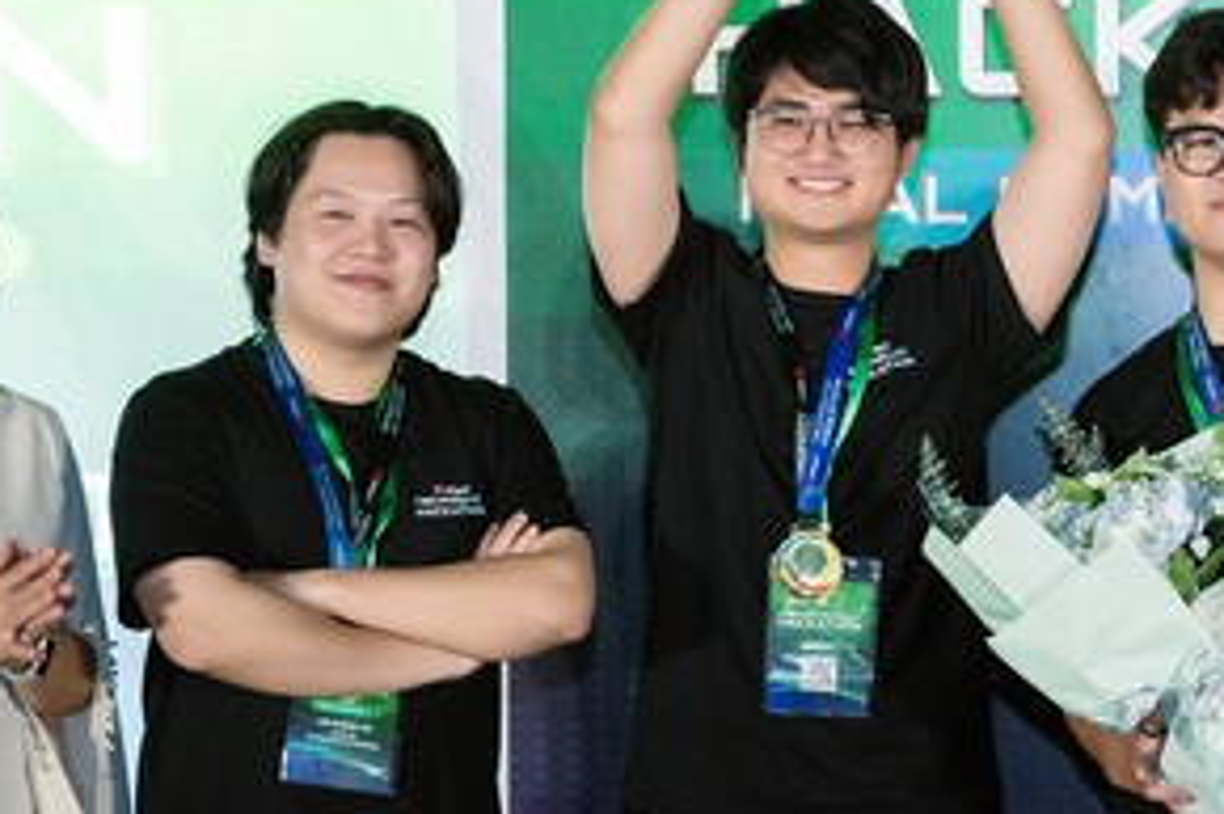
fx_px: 4927
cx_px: 1258
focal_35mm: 145
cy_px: 462
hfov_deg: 13.9
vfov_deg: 9.5
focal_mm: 54
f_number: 4
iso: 2000
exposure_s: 1/100
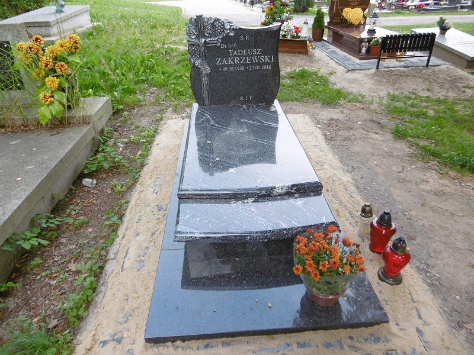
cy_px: 178
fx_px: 329
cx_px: 237
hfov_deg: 71.6
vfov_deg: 56.8
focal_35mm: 24
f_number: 3.1
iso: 100
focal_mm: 4.3
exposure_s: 1/60
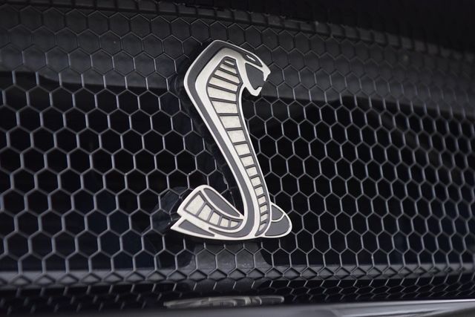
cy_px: 158
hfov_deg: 19.5
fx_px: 1386
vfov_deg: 13.0
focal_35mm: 105
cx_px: 238
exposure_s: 1/30
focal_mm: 70
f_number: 4
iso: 1600
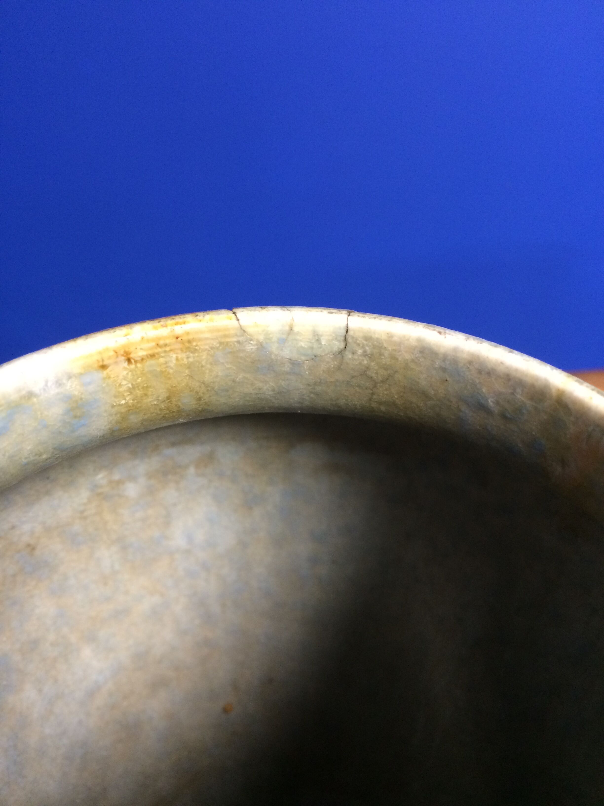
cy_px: 403
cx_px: 302
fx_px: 675
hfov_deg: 48.2
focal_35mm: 29
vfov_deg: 61.7
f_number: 2.2
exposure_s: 1/33
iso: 250
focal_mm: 4.15
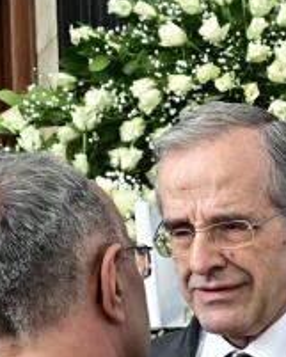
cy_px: 325
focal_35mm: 74
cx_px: 176
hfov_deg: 20.7
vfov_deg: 24.9
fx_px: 782
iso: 500
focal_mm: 24
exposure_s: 1/400
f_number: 4
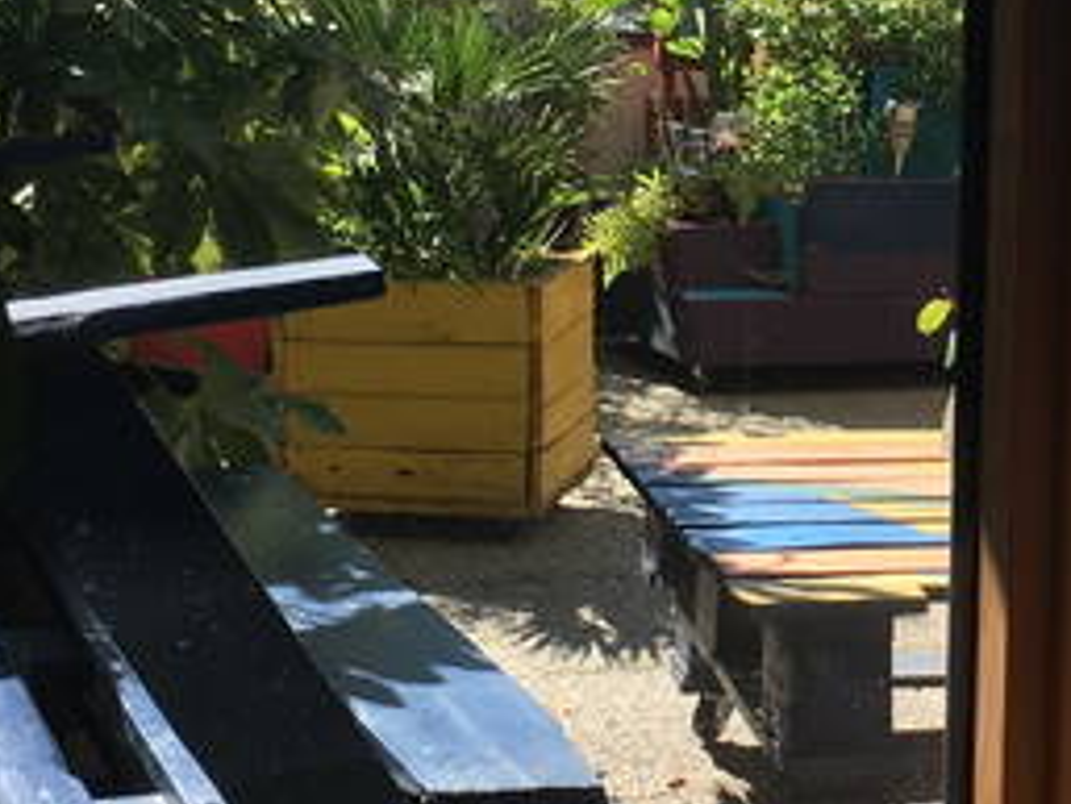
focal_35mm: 89
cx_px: 829
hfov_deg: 21.8
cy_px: 275
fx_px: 2755
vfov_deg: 16.6
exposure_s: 1/557
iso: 25
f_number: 2.2
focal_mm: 4.15
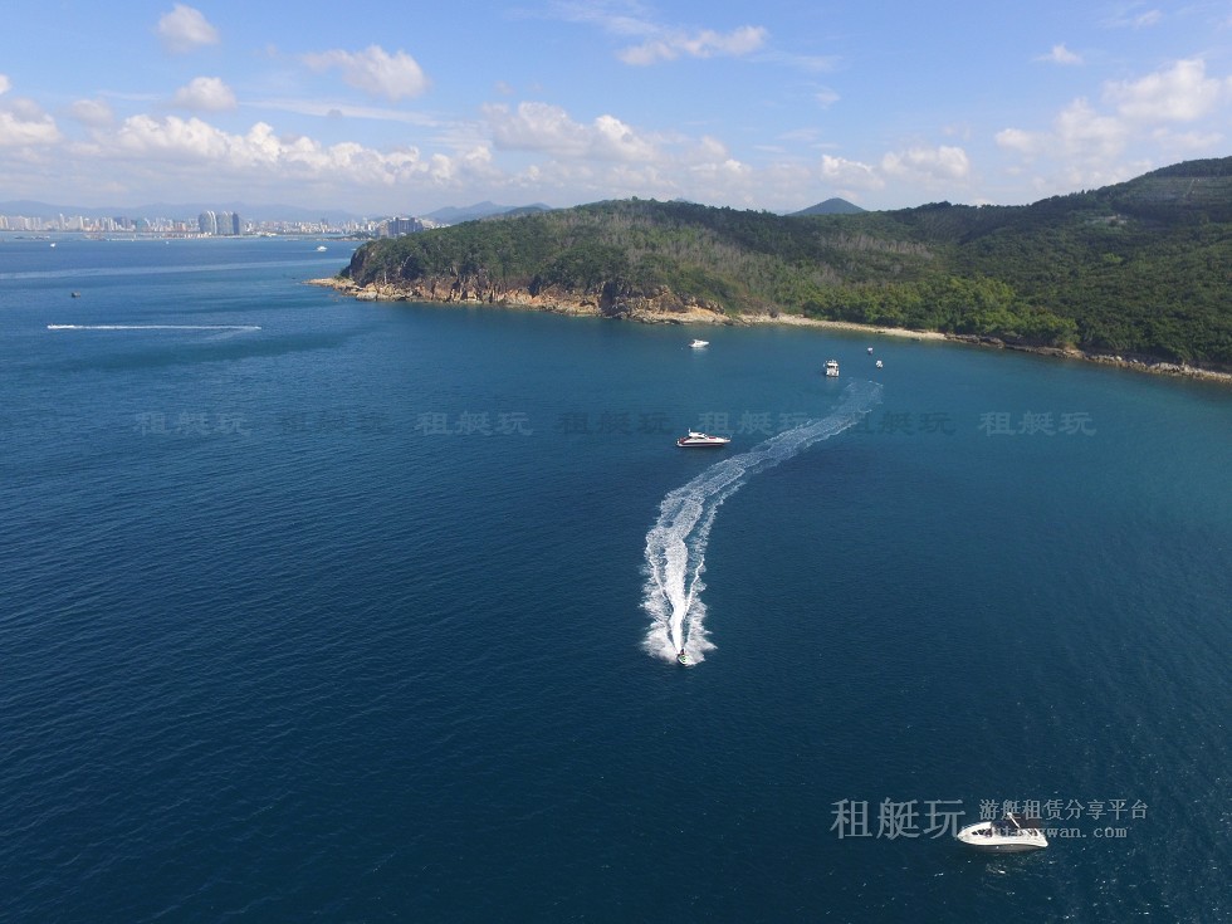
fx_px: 712
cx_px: 616
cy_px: 462
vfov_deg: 66.0
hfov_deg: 81.7
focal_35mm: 20
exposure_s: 1/1351
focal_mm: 3.61
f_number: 2.8
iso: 100
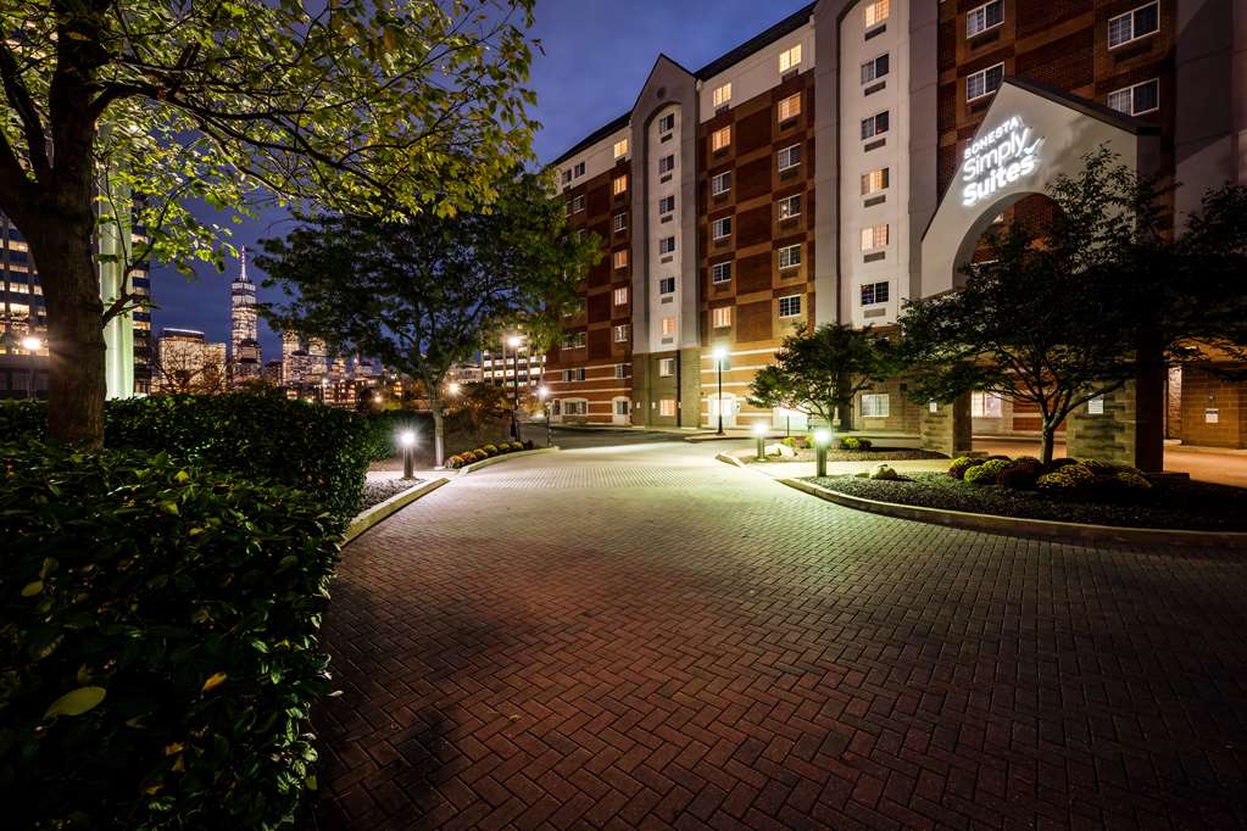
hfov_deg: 104.3
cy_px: 416
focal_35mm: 14
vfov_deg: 81.2
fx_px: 485
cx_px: 624
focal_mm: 14
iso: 800
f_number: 7.1
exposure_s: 1/2
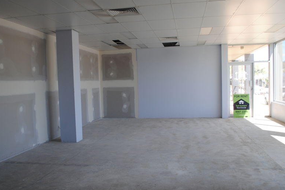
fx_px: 277
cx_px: 135
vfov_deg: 37.9
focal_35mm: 35
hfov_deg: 54.4
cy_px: 103
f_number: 5
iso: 200
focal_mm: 20
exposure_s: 1/100
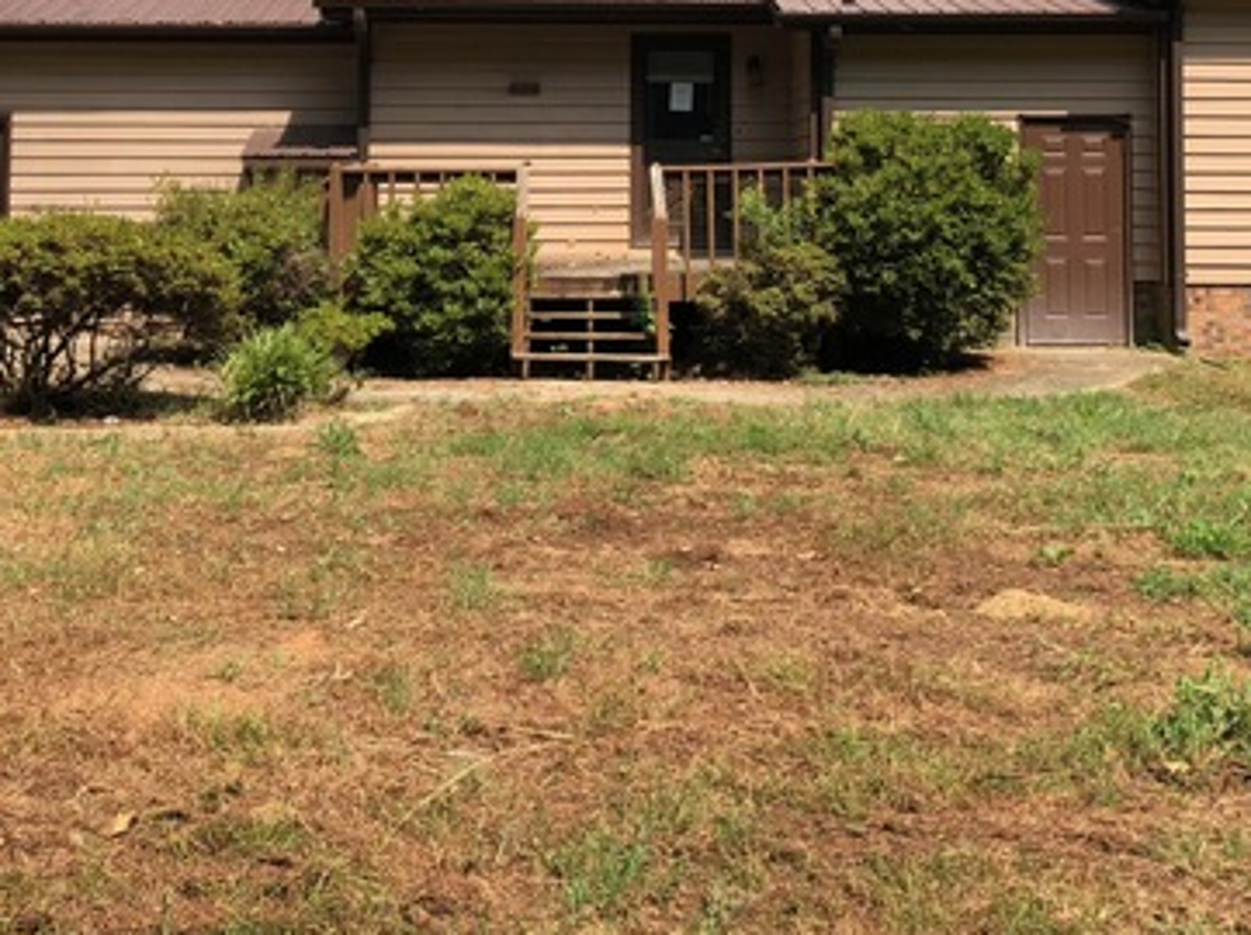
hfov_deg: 38.9
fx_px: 1769
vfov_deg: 28.7
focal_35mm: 49
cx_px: 657
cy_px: 126
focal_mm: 3.99
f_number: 1.8
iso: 20
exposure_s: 1/1043
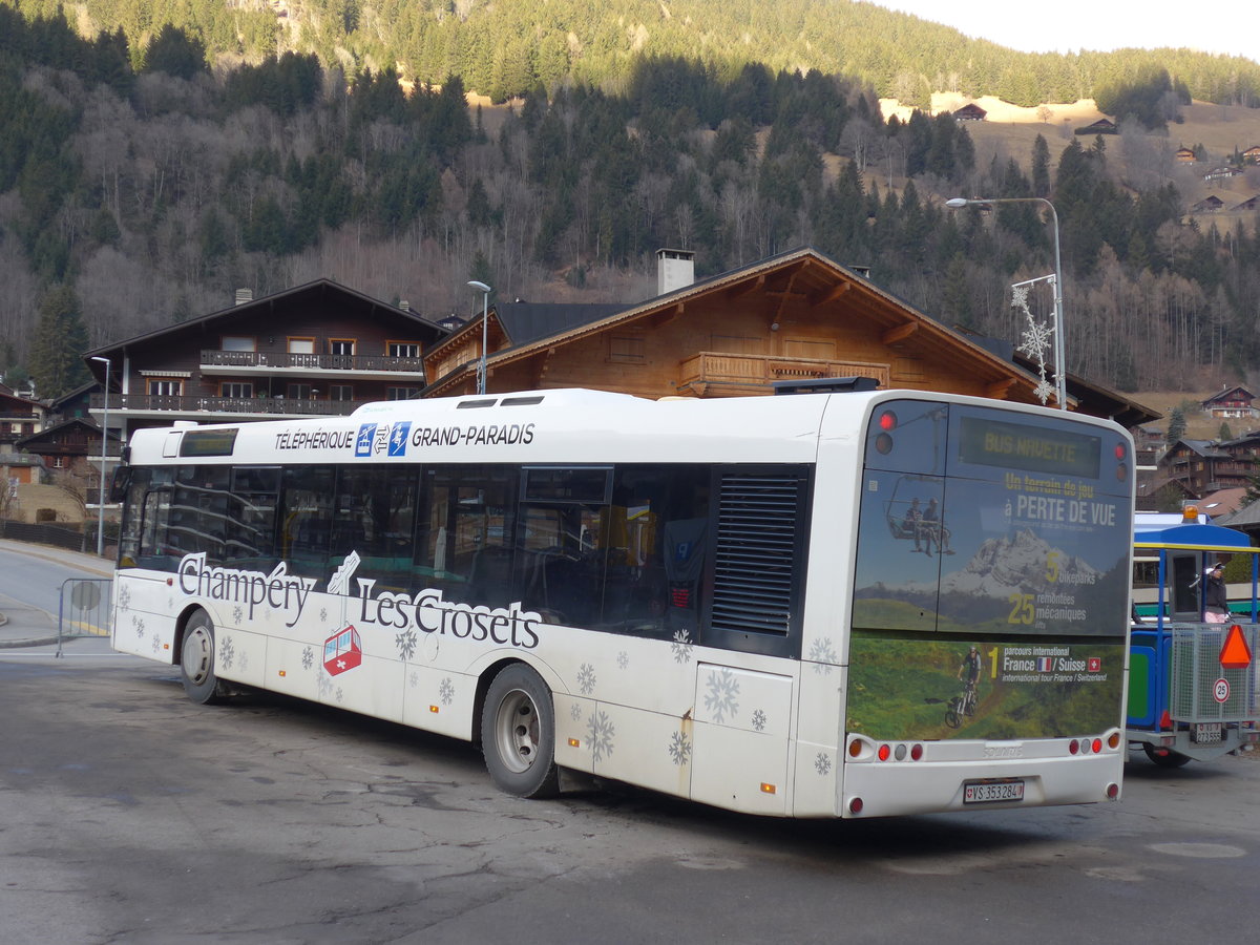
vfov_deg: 31.5
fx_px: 1674
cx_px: 630
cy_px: 472
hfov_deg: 41.2
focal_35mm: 46
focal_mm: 9.5
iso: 80
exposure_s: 1/200
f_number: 3
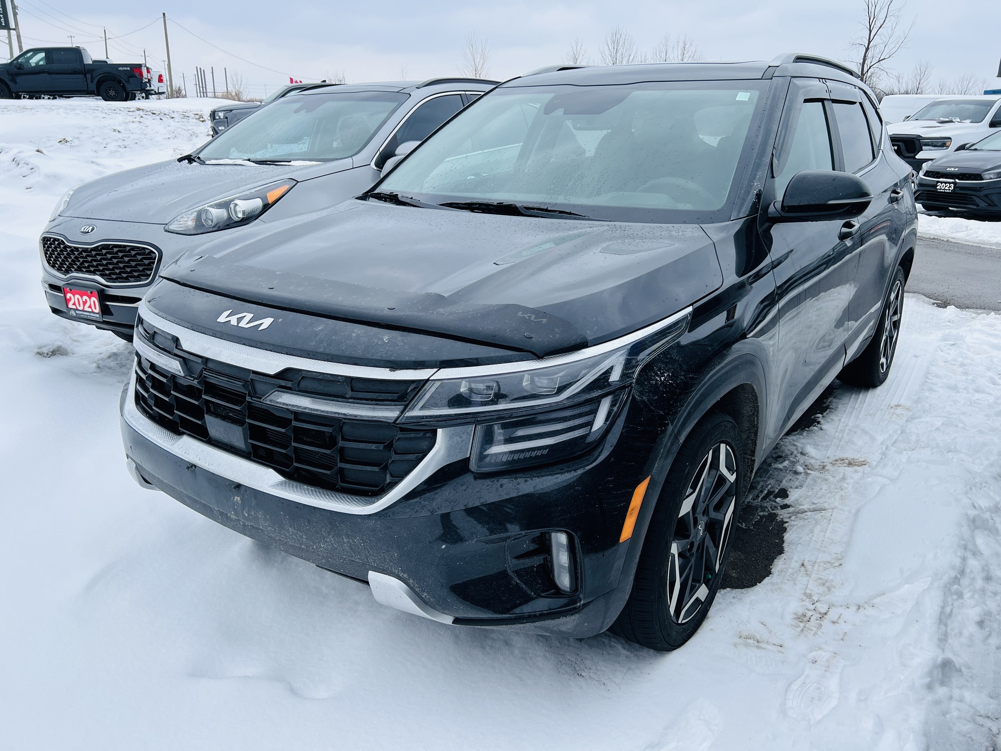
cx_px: 500
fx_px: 752
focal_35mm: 26
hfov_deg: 67.3
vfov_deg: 53.1
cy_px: 376
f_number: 1.5
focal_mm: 5.7
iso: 50
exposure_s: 1/1838
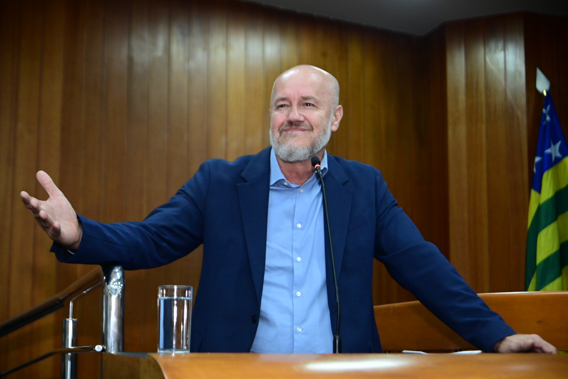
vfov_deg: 19.5
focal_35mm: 70
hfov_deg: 28.8
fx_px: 1104
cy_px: 190
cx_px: 284
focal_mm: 70
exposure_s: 1/250
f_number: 6.3
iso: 5000
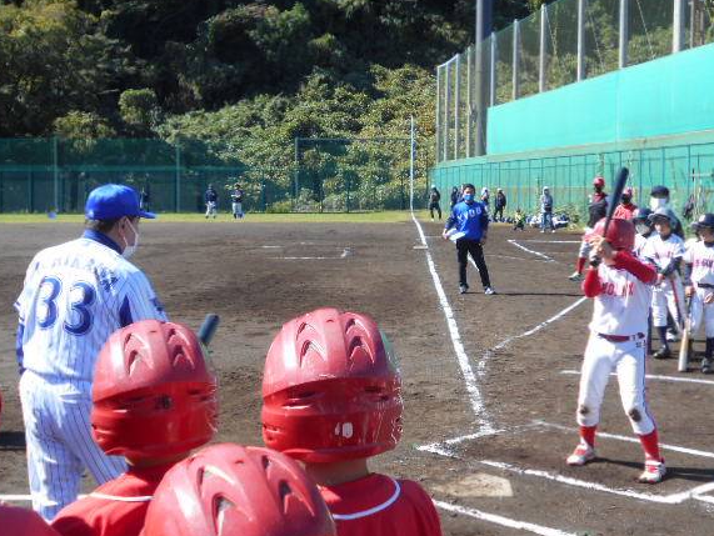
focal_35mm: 56
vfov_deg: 26.1
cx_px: 385
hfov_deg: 34.3
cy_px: 282
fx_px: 1156
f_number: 4.5
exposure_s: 1/250
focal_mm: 8.8
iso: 80
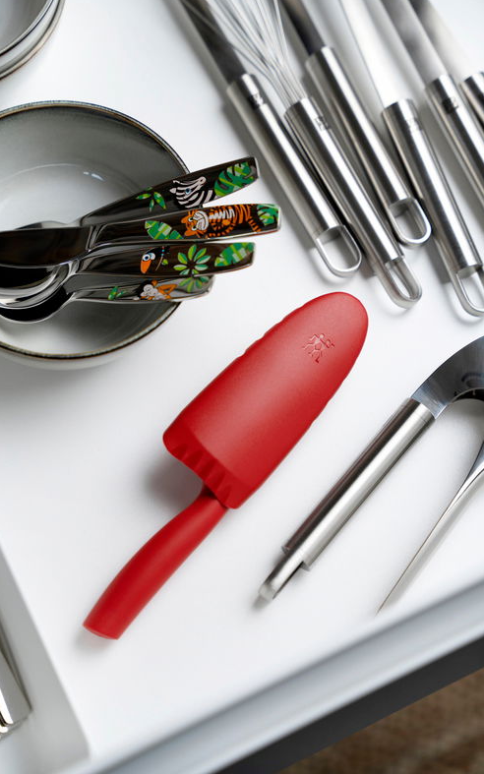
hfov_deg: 18.1
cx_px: 226
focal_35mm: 72
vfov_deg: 28.6
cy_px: 386
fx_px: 1519
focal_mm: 70
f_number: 3.2
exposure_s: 1/125
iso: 200
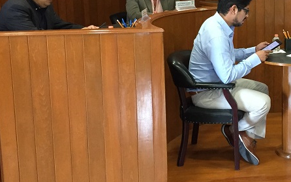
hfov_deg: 30.9
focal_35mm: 62
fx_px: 492
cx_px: 281
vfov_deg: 20.7
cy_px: 34
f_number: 2.2
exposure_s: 1/24
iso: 250
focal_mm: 4.15
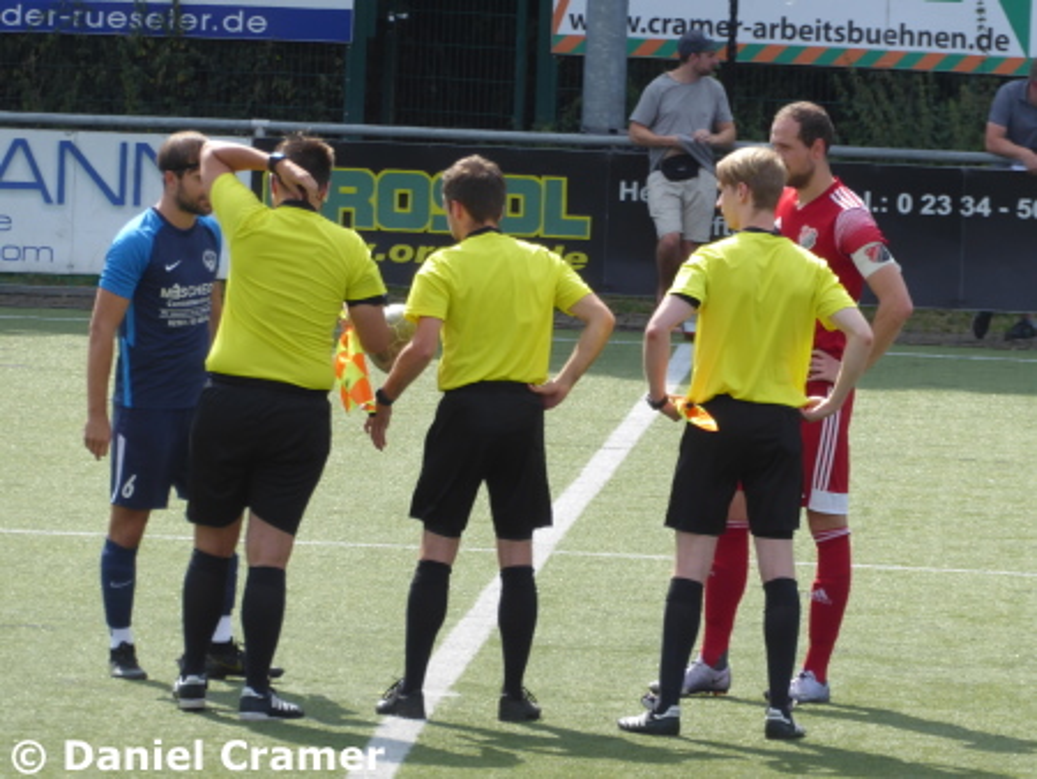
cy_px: 390
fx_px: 13938
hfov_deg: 4.3
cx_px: 518
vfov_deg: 3.2
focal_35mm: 465
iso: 80
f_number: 6
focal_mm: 83.4
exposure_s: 1/200
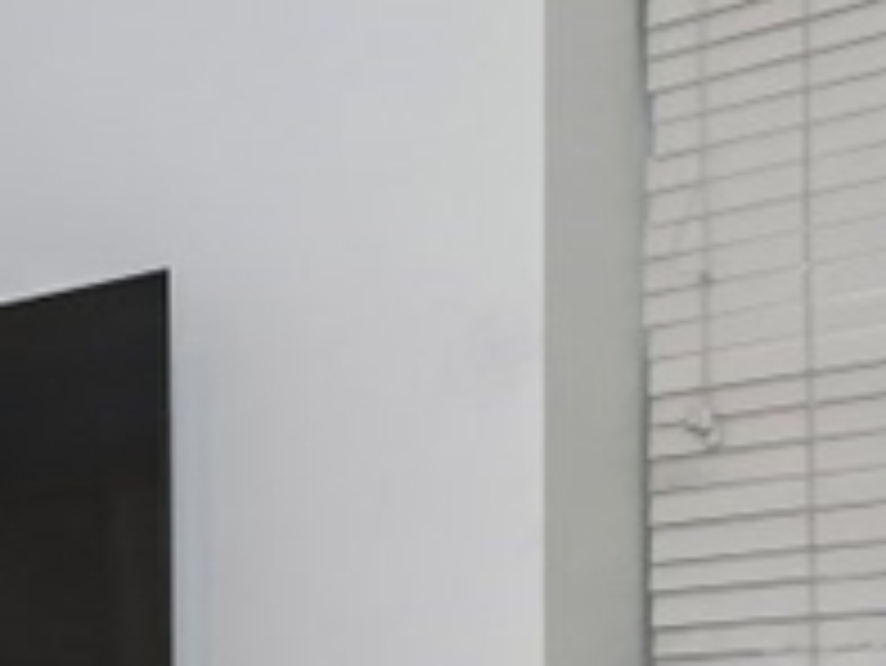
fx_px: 1793
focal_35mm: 70
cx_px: -1052
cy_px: 794
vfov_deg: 19.8
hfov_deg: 16.8
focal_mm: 14
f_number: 5.6
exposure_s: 1/80
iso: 800
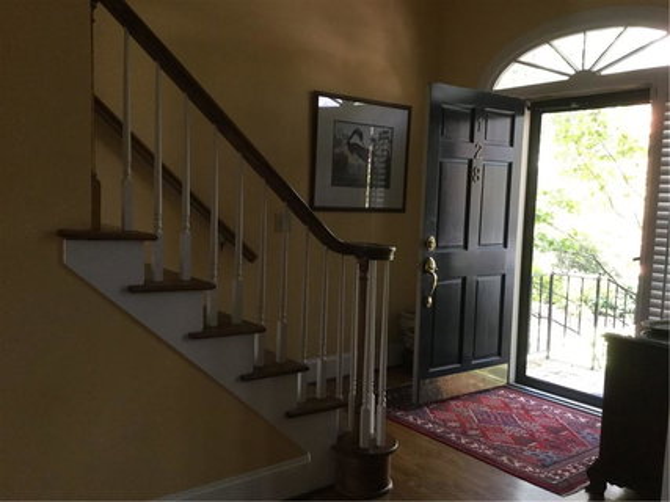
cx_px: 335
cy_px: 251
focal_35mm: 31
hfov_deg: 58.4
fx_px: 600
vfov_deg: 45.4
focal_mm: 3.3
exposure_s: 1/30
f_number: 2.4
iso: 100
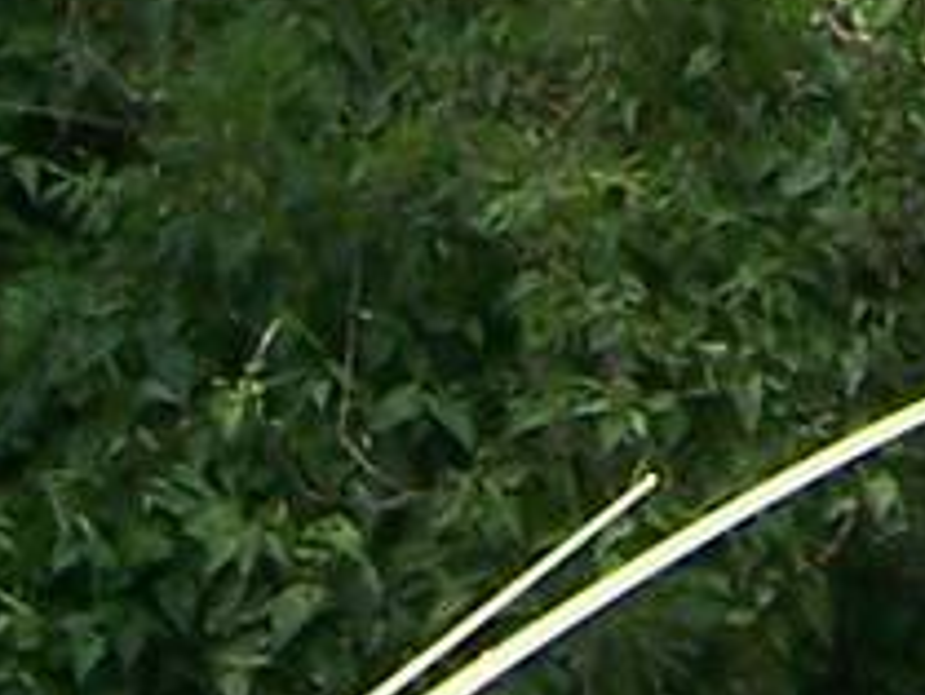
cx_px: 832
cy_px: -1664
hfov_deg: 7.8
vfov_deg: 5.4
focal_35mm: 253
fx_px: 6764
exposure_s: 1/500
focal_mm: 5.5
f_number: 3.4
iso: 80
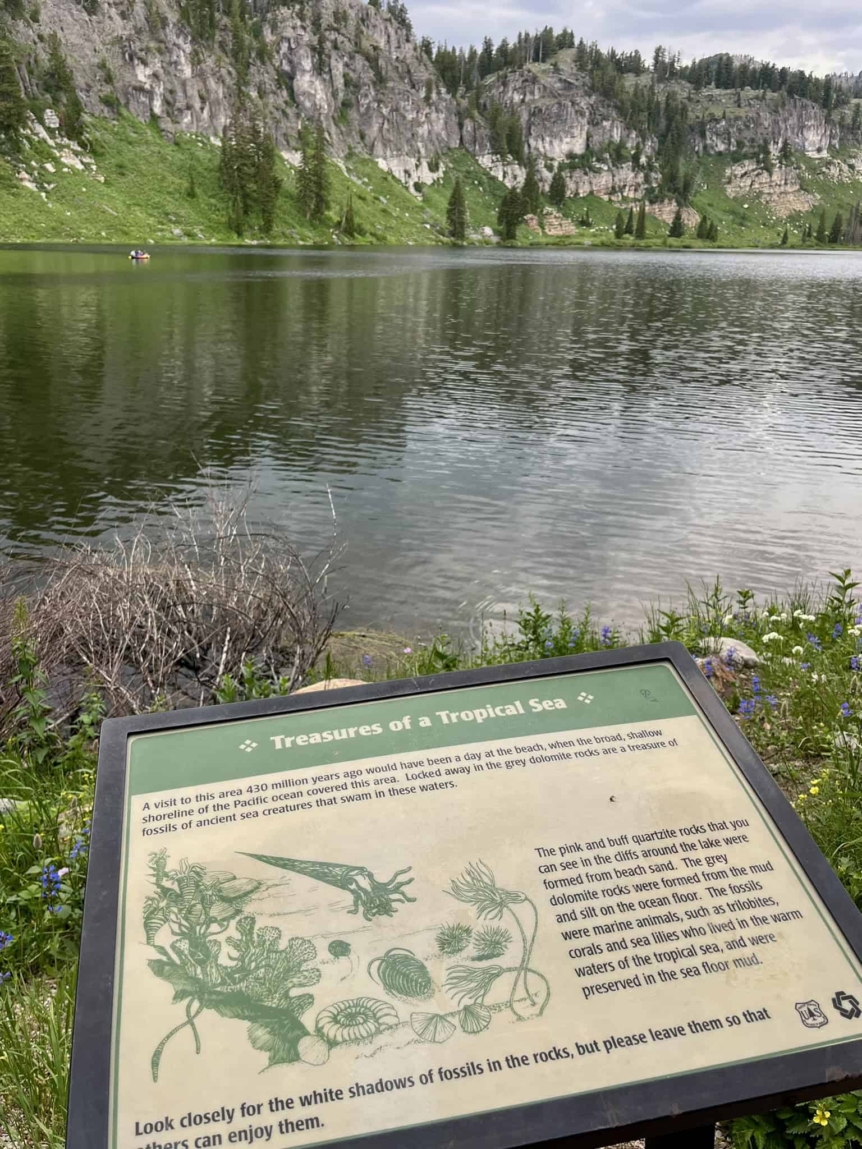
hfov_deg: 53.1
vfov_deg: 67.3
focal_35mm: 26
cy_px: 574
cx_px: 431
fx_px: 863
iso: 50
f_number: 1.6
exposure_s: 1/506
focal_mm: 5.1
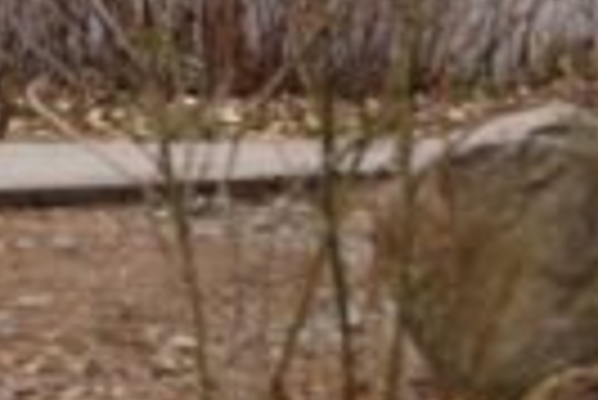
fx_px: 5754
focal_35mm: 346
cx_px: -629
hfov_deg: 5.8
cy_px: -90
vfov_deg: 4.0
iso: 100
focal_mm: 30
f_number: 8
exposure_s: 1/15
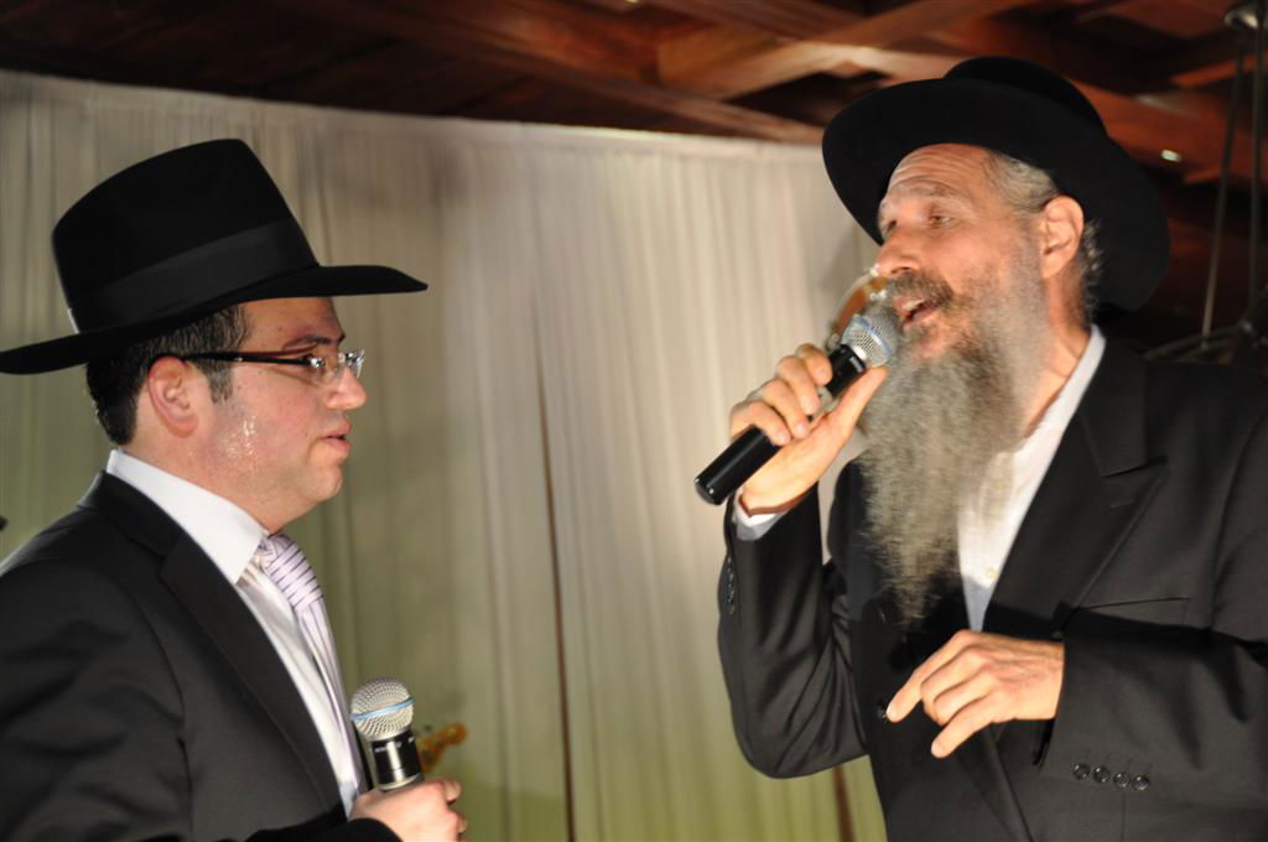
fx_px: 2902
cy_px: 421
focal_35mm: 82
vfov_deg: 16.5
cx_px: 634
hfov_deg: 24.6
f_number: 4.8
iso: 400
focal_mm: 55
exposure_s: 1/20
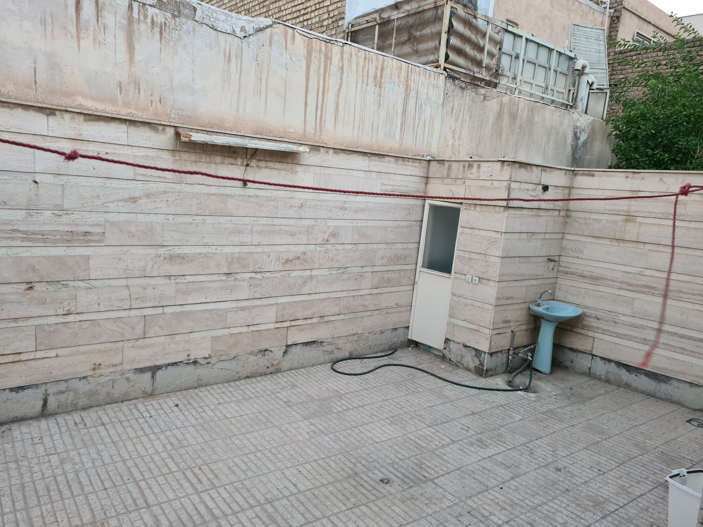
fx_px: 528
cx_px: 352
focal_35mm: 26
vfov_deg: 53.1
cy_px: 264
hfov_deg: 67.3
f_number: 1.8
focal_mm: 5.4
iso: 320
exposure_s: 1/50
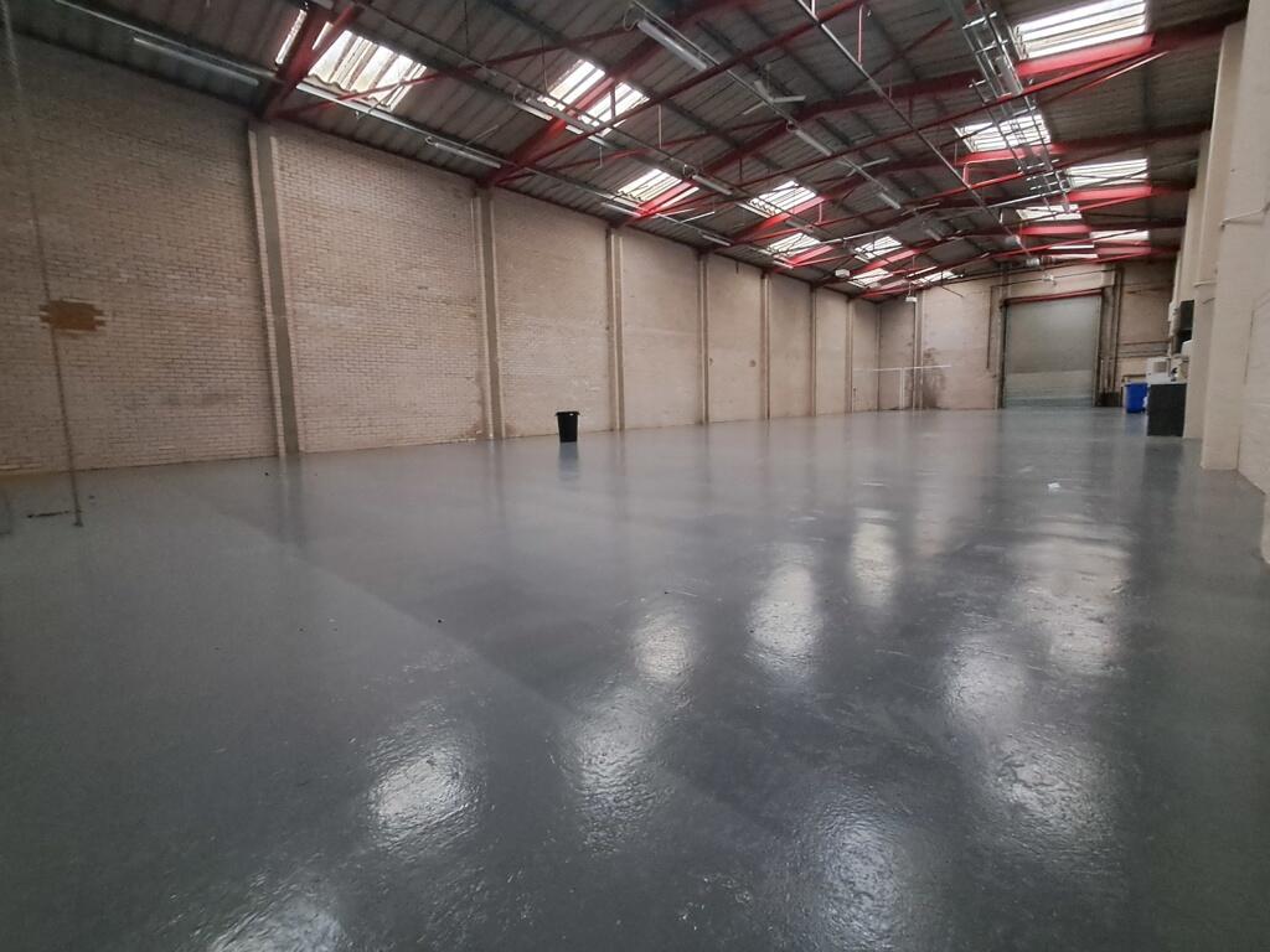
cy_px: 476
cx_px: 635
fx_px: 587
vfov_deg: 78.1
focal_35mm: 16
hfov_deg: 94.5
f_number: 2.2
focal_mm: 1.64
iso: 640
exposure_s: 1/20
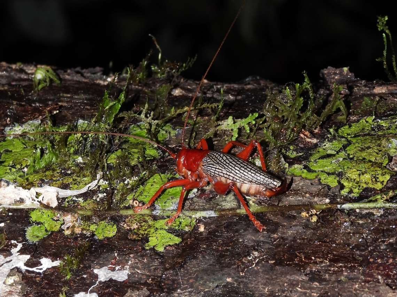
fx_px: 2122
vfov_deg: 8.0
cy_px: 148
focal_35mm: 185
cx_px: 198
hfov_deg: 10.7
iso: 200
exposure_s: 1/2000
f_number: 5
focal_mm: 33
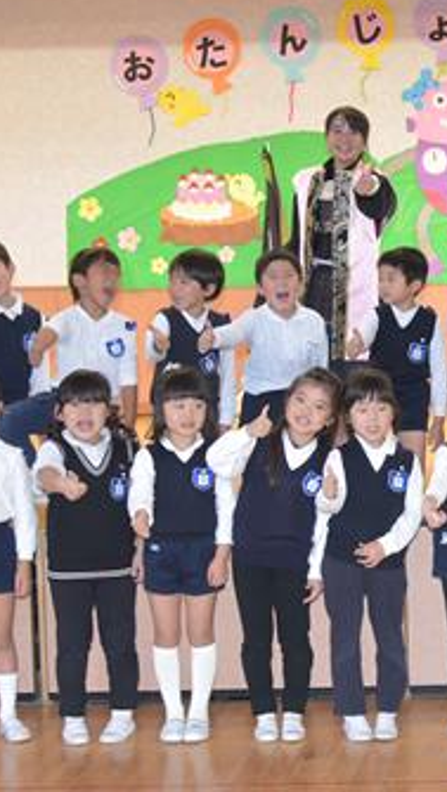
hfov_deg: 13.6
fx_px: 1808
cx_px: 565
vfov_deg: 24.7
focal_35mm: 86
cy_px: 374
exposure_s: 1/125
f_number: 5
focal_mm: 34
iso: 800
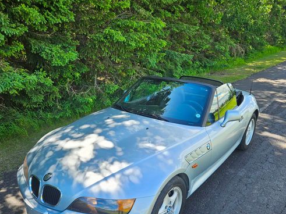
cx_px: 149
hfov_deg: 60.0
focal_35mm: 30
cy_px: 138
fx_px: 248
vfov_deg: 46.2
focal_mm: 5.4
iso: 25
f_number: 1.8
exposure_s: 1/361
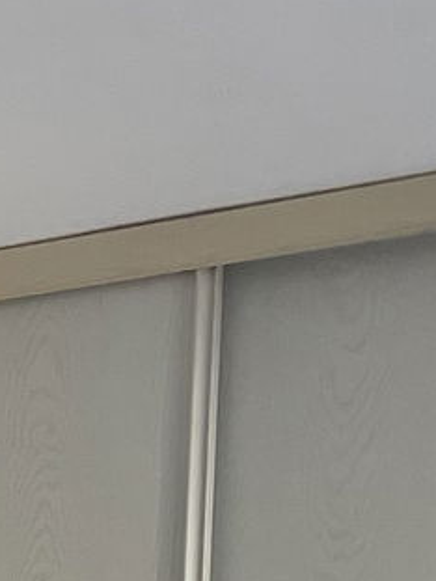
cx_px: -710
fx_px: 2989
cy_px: 1323
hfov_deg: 7.6
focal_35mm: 178
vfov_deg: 9.9
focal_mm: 5.1
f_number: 1.6
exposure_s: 1/111
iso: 125
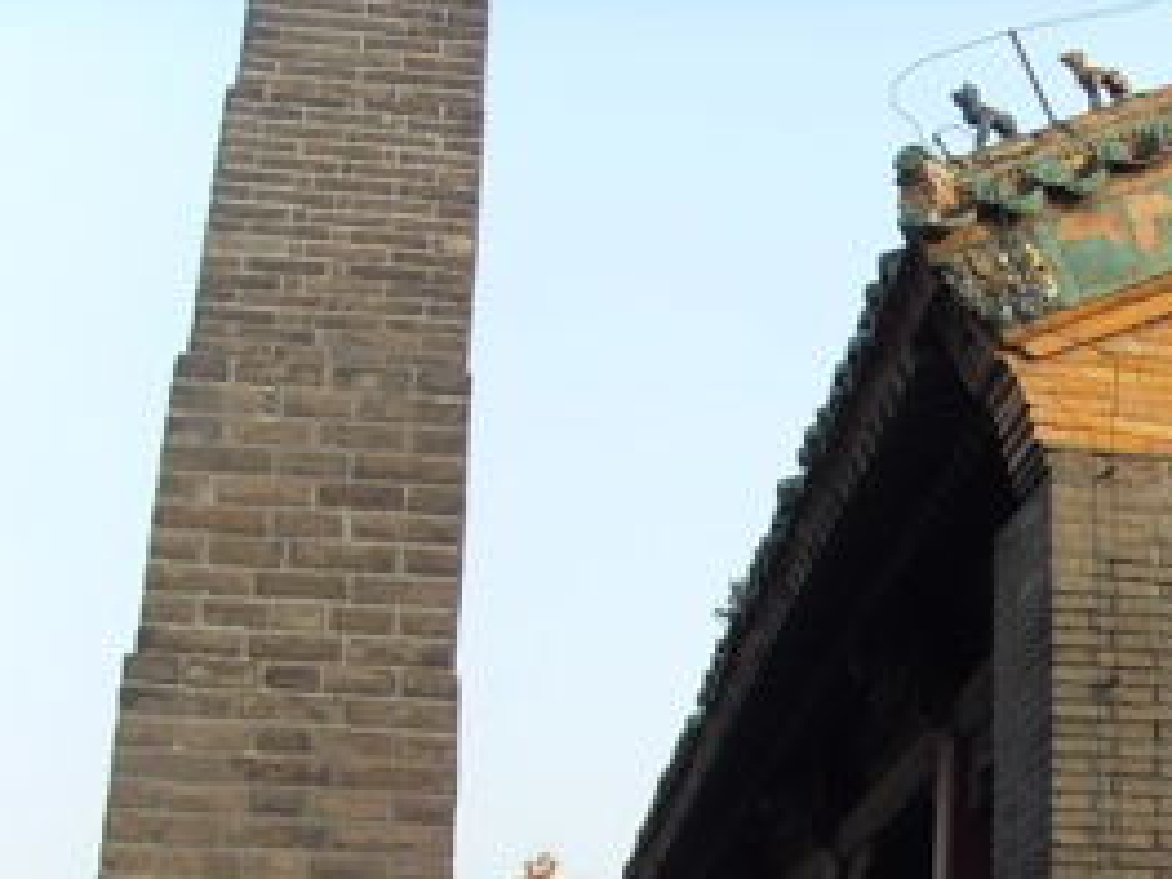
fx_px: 2201
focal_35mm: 65
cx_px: 937
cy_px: 724
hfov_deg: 29.2
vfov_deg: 22.2
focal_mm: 6.6
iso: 80
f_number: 3.5
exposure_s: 1/250
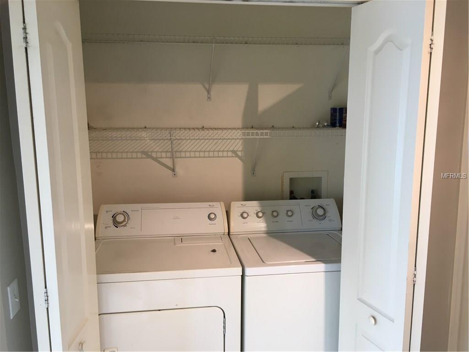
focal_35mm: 29
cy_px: 176
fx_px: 393
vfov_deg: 48.2
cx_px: 234
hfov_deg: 61.7
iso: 50
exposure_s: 1/30
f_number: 2.2
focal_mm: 4.15
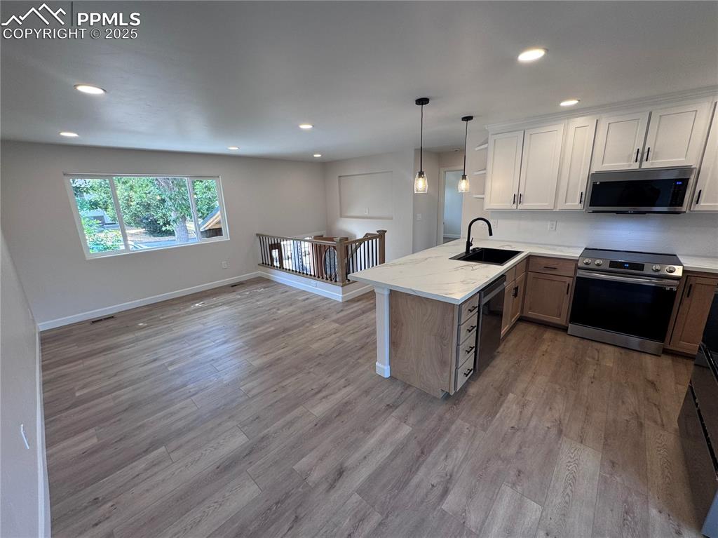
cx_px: 359
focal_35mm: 14
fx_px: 290
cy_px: 269
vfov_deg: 85.6
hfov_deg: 102.1
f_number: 2.2
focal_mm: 2.22
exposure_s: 1/120
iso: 100
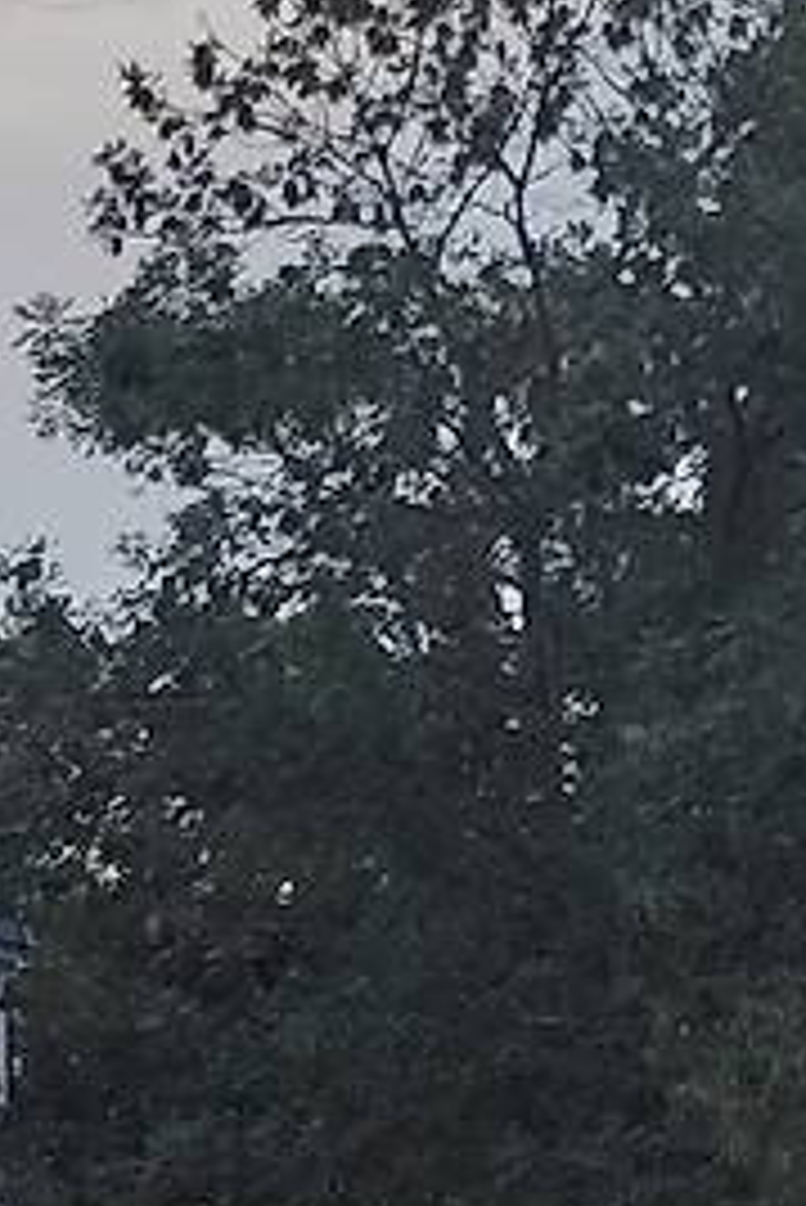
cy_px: 1300
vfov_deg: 9.5
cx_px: -576
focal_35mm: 214
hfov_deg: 6.3
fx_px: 7177
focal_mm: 5.4
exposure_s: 1/1697
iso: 50
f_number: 1.8
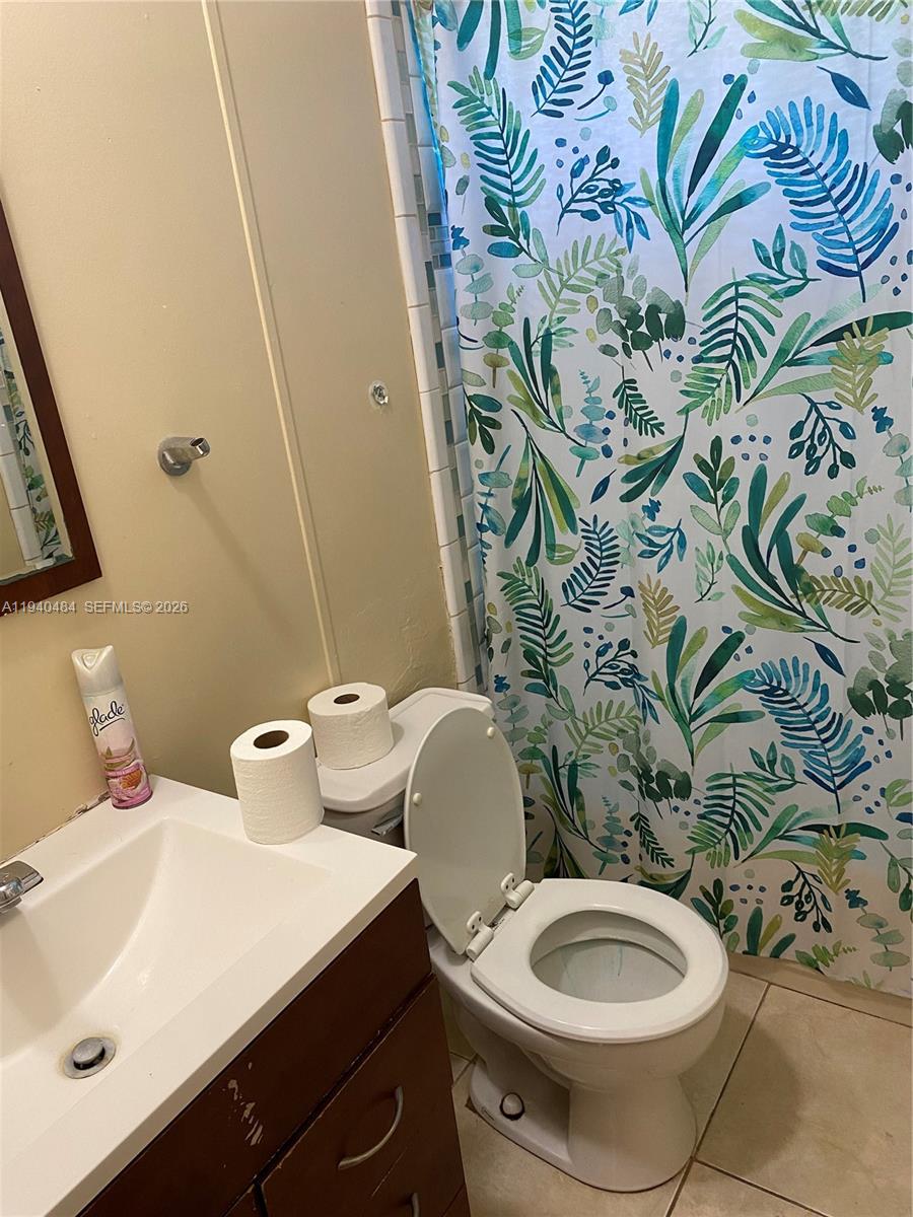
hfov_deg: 53.1
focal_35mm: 26
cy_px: 608
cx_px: 456
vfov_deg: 67.3
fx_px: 914
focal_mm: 4.25
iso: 125
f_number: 1.8
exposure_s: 1/60
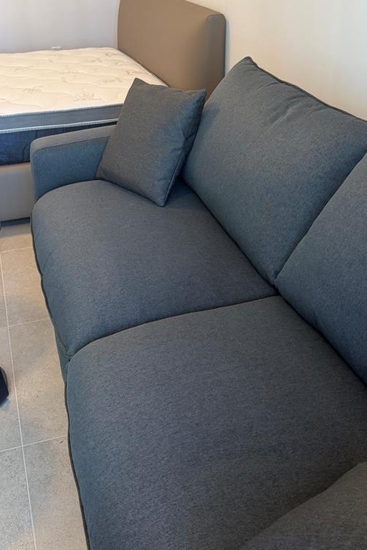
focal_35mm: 40
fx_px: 612
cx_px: 147
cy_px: 181
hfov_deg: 33.3
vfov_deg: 47.6
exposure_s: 1/120
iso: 200
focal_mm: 6.76
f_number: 1.78
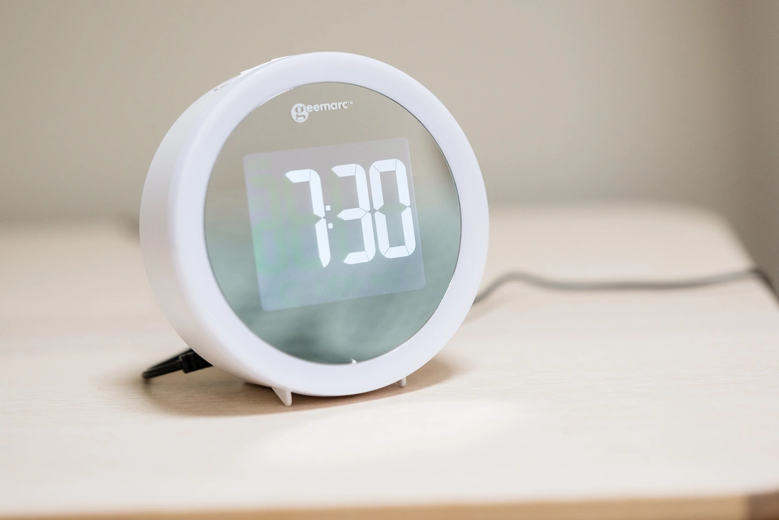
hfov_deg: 23.9
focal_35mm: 85
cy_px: 260
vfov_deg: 16.1
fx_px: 1839
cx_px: 390
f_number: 2.8
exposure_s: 1/250
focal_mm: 85
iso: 1600
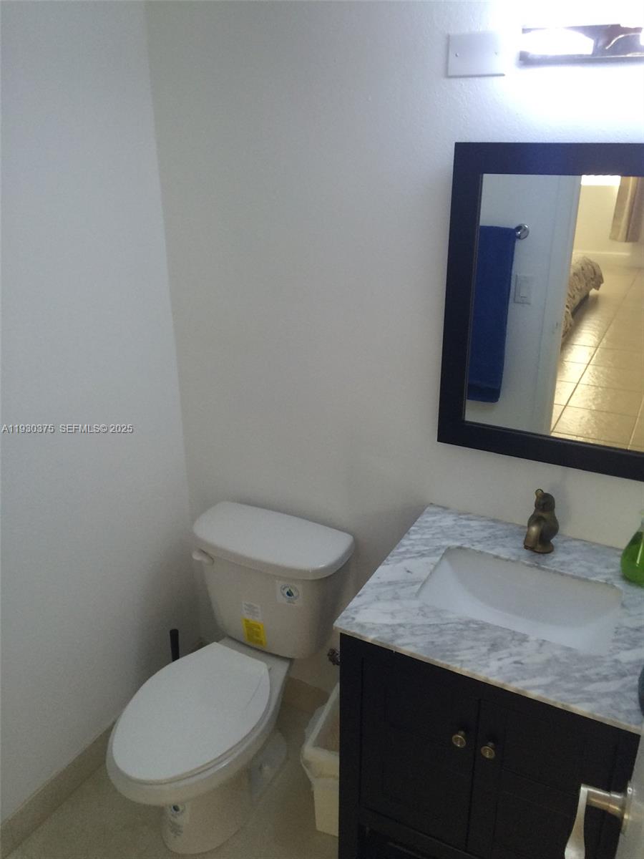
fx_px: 719
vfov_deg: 61.7
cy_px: 430
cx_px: 322
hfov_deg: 48.2
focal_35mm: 29
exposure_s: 1/30
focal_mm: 4.15
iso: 80
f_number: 2.2
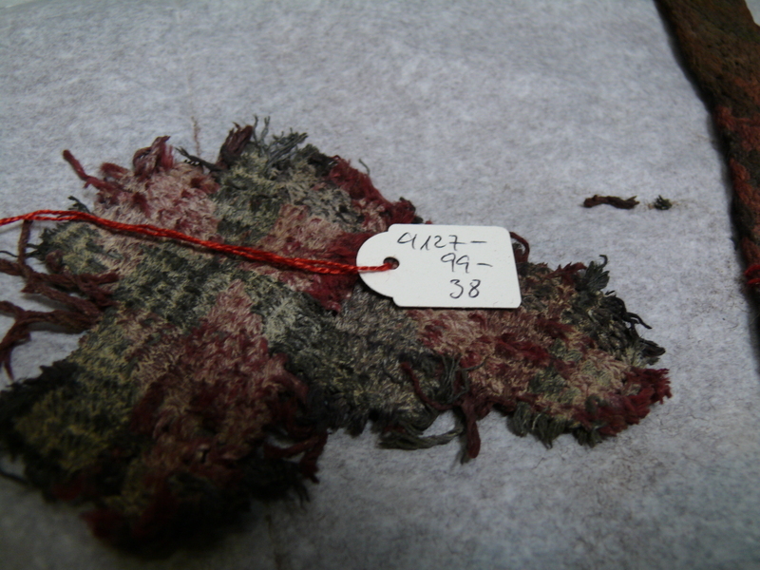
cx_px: 380
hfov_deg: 50.1
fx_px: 812
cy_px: 285
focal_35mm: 37
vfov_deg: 38.7
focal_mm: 7.9
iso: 125
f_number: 2.8
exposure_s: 1/30
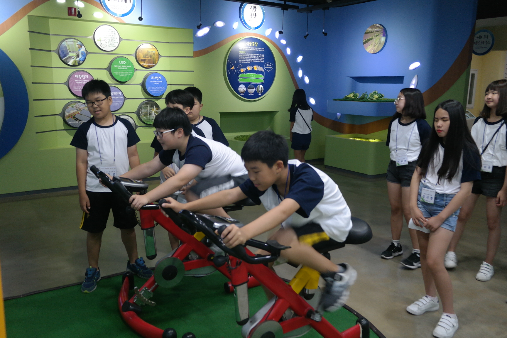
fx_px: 422
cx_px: 254
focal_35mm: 30
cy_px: 169
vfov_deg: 43.6
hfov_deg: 61.9
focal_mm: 20
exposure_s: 1/40
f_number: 3.5
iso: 800
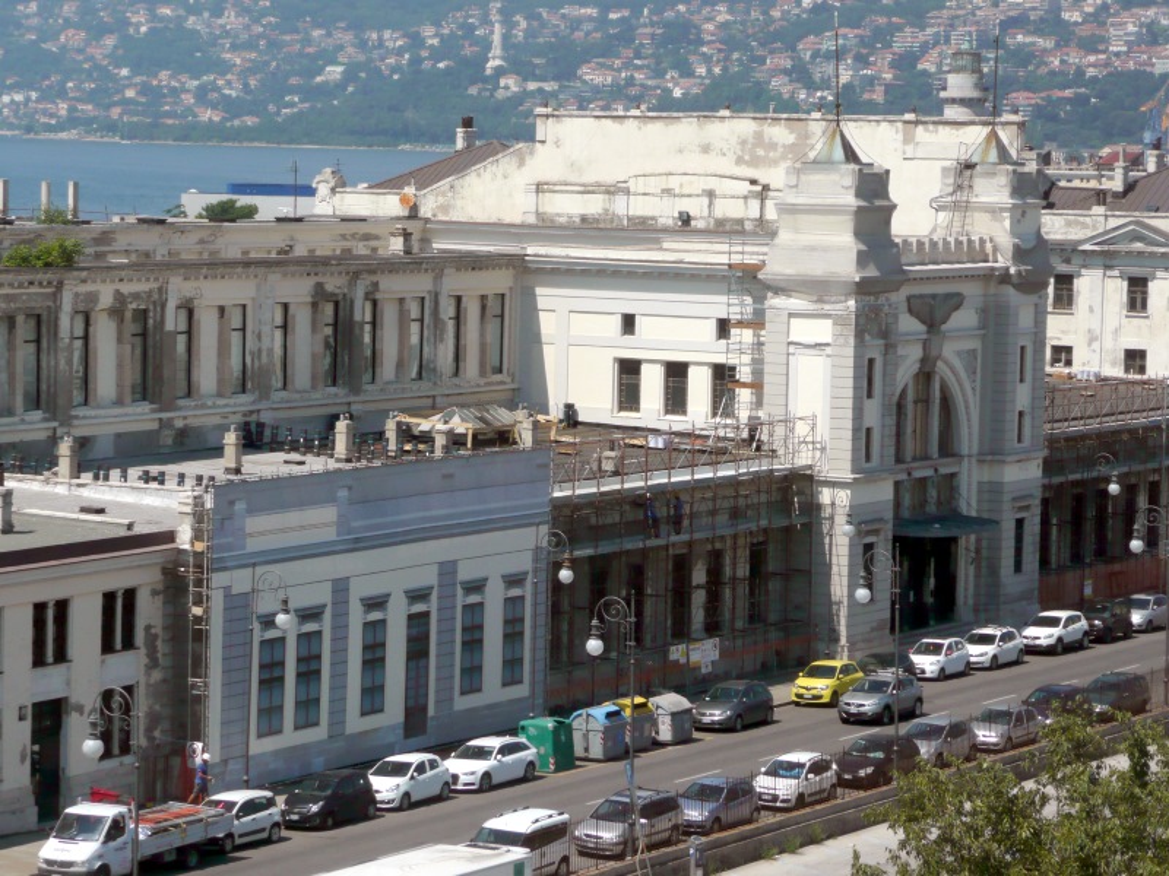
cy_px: 438
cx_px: 584
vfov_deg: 11.6
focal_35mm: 128
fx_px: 4323
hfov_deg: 15.4
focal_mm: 20.9
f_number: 4.7
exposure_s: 1/1000
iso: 100
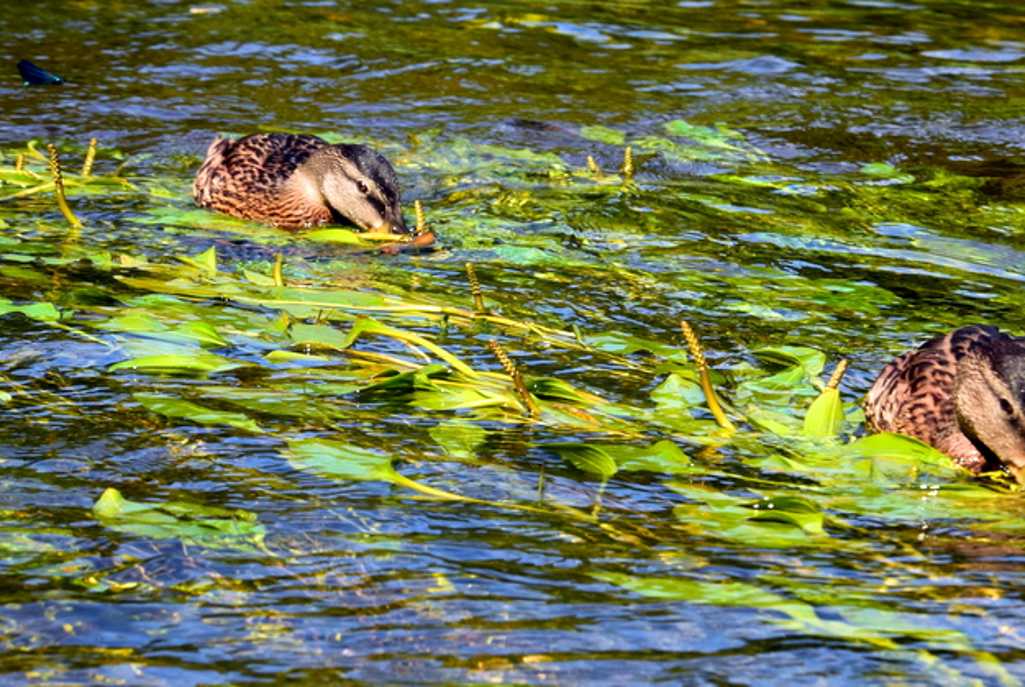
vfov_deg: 11.6
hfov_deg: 17.2
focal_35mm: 119
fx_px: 3394
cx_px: 554
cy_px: 259
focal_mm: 62
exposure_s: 1/160
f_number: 9
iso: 400
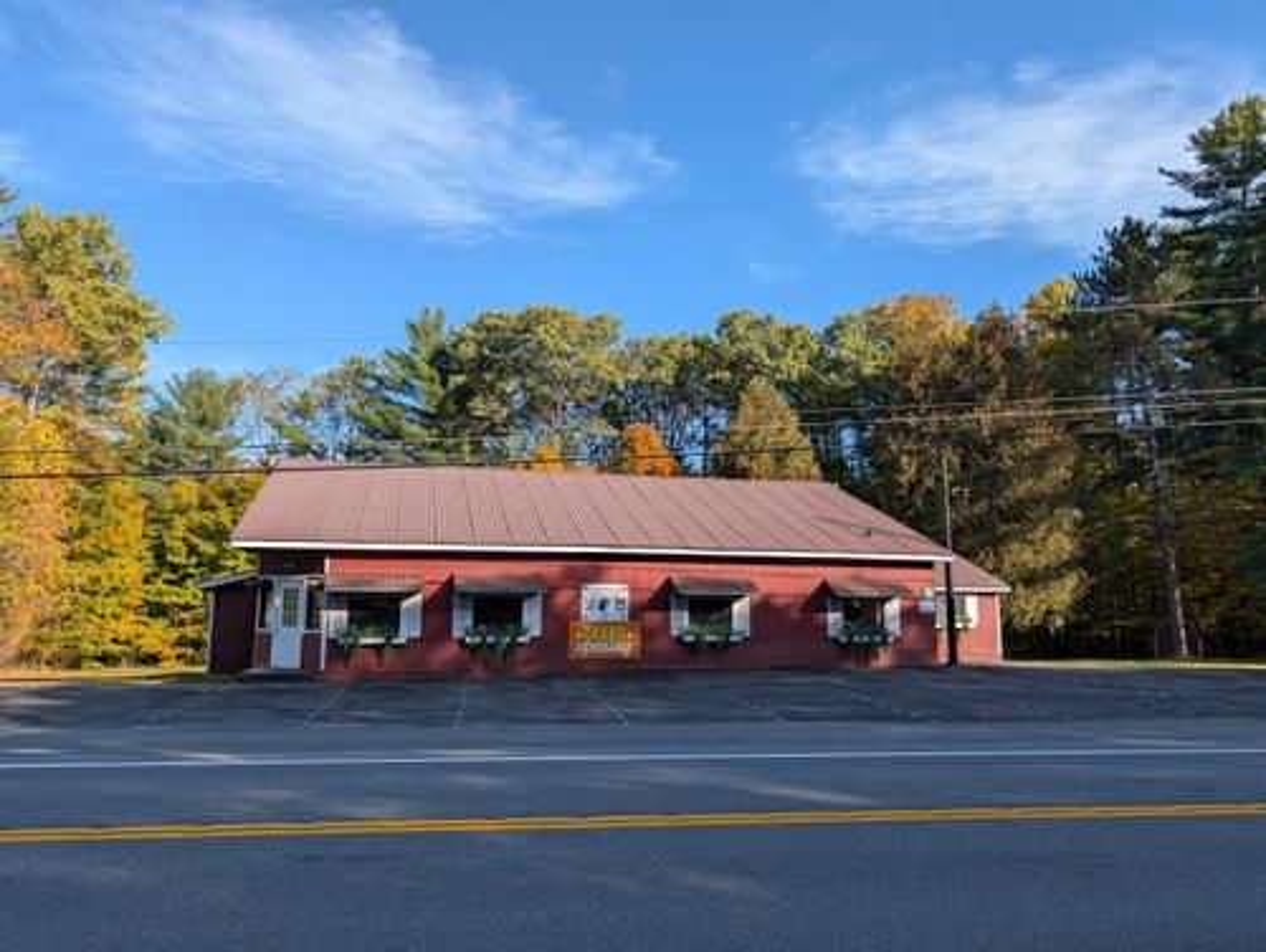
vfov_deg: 56.9
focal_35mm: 24
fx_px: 879
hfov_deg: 71.5
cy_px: 476
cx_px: 633
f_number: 1.68
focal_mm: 6.9
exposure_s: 1/556
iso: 20
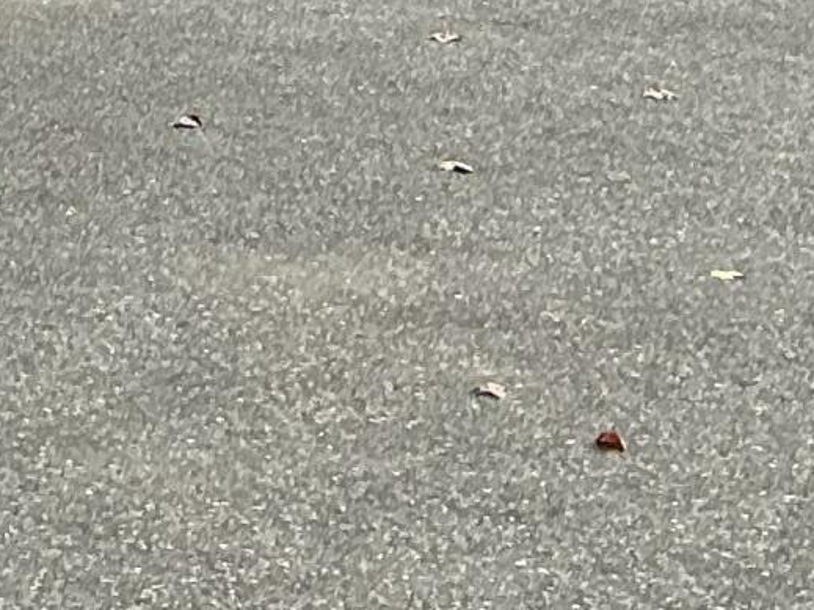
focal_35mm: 162
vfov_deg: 8.1
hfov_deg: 12.1
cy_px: -1101
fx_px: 3809
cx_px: 9
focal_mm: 3
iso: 20
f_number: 1.8
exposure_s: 1/236
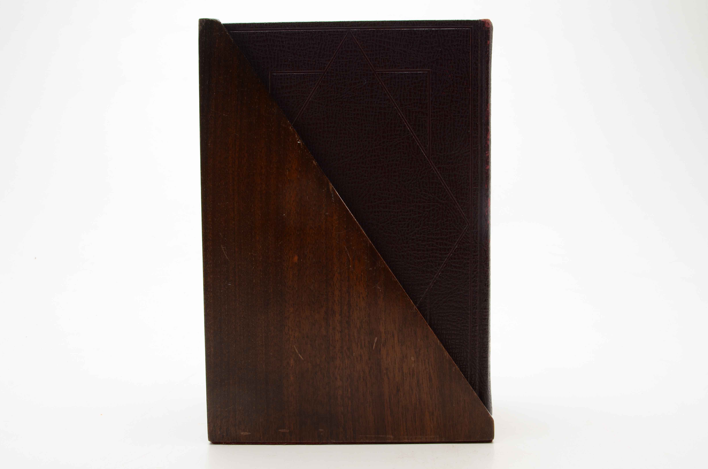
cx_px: 354
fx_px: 765
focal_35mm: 39
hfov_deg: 49.6
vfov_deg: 34.1
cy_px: 234
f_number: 20
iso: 100
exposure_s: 1/160
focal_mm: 26
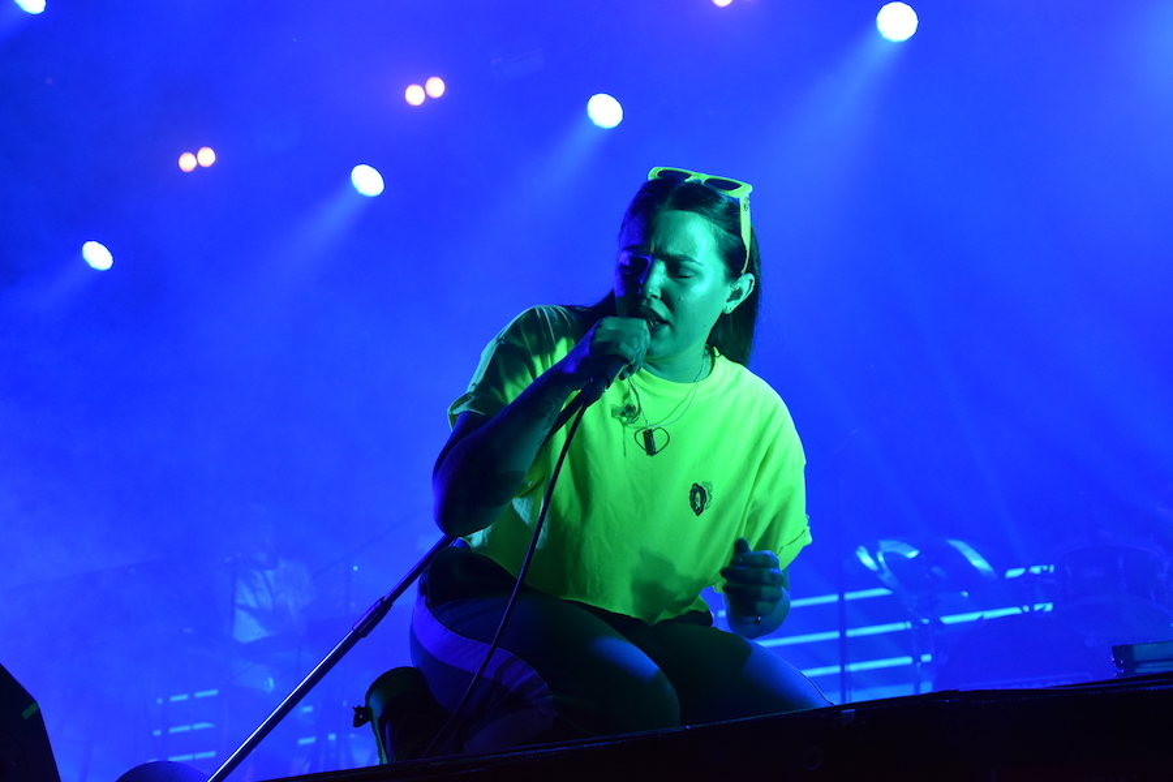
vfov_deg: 22.6
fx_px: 1955
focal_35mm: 60
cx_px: 586
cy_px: 391
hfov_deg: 33.4
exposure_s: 1/250
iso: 1250
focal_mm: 40
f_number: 4.5
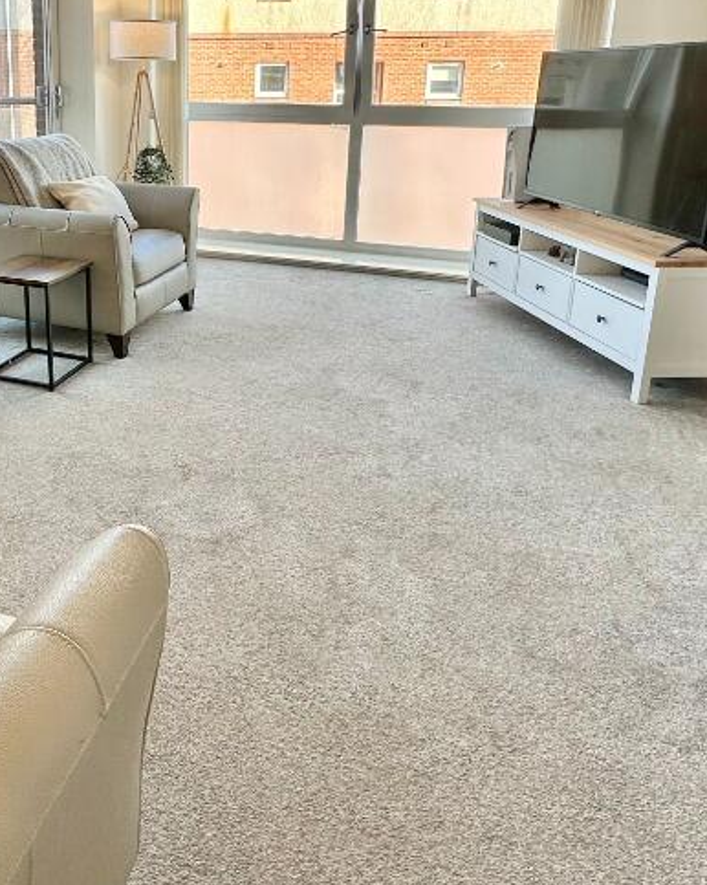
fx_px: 759
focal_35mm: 29
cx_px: 154
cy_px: 255
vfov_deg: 58.2
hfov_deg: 47.5
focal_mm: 2.22
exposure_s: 1/141
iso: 40
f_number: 2.2
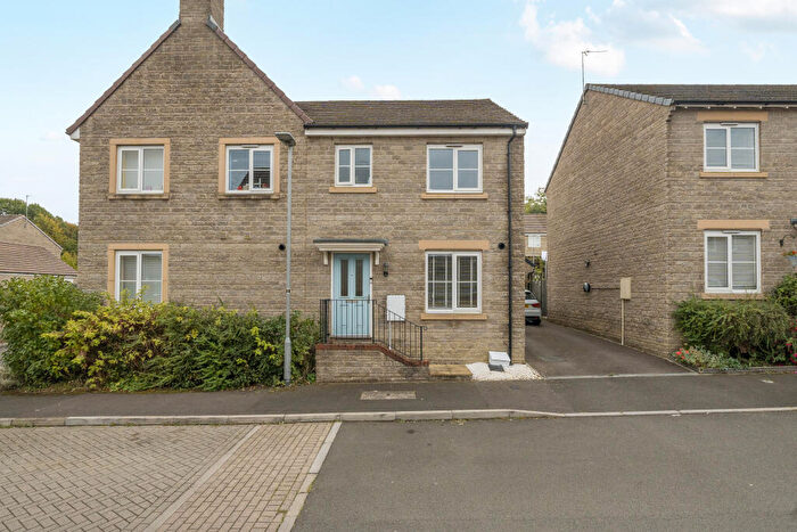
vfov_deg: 67.4
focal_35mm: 18
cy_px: 266
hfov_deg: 90.0
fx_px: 399
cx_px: 398
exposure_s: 1/400
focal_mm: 12
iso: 400
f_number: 8
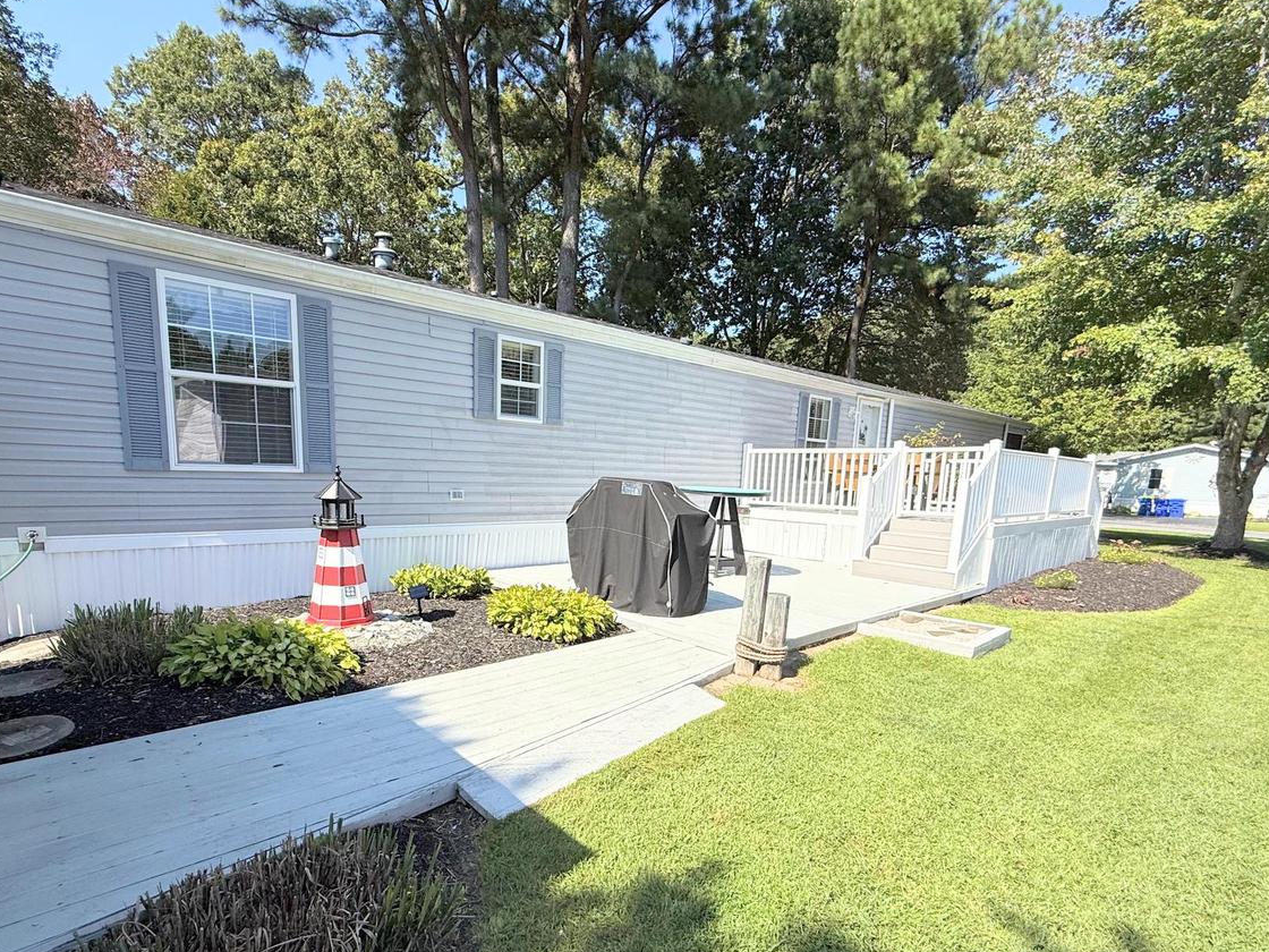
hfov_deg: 87.6
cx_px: 591
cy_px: 578
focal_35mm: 18
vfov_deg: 70.7
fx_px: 660
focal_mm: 2.22
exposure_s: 1/2410
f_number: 2.2
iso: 50
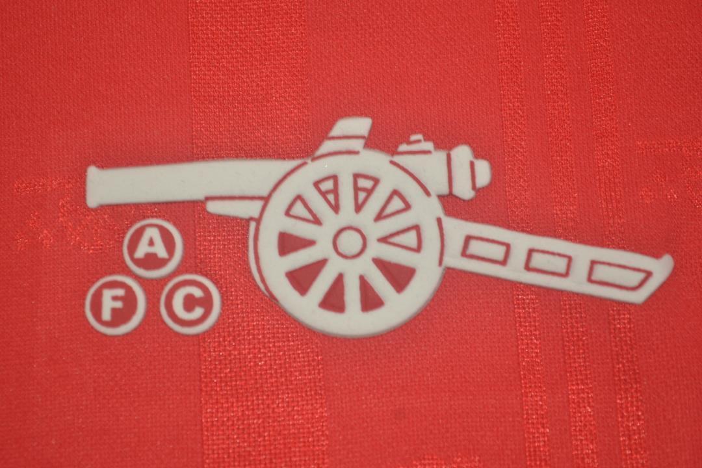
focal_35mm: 82
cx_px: 351
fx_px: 1609
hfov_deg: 24.6
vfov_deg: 16.6
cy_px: 234
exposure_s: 1/60
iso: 200
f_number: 5.6
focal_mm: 55
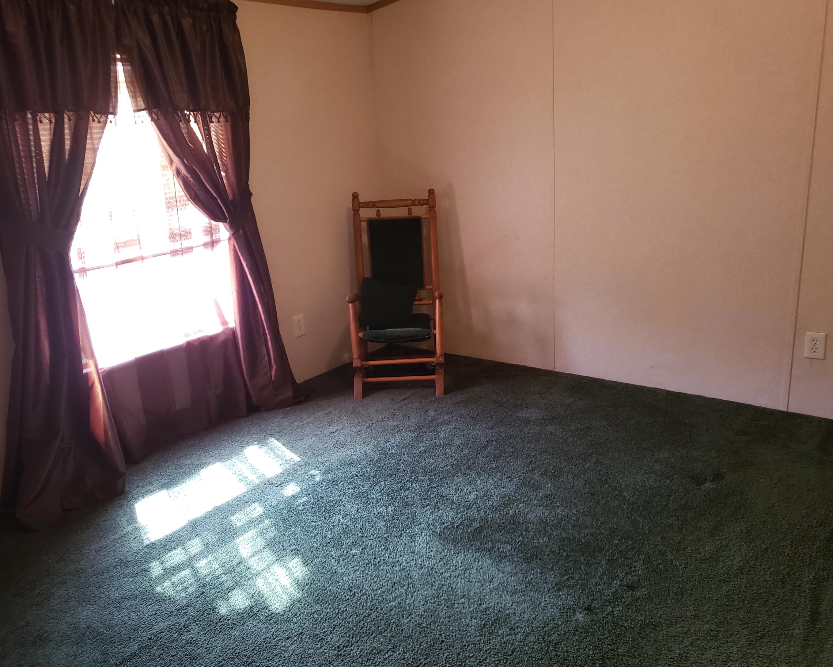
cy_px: 333
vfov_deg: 51.5
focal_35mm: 28
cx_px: 420
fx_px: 690
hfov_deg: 62.2
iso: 250
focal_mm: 4.3
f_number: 1.5
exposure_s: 1/60
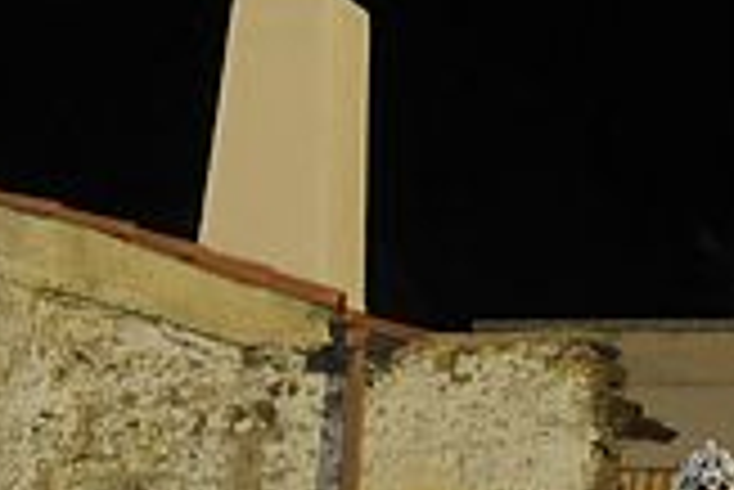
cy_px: 578
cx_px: 86
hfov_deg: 10.1
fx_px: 4143
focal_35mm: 203
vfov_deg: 6.7
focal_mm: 26
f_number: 3.5
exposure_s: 1/40
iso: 1250
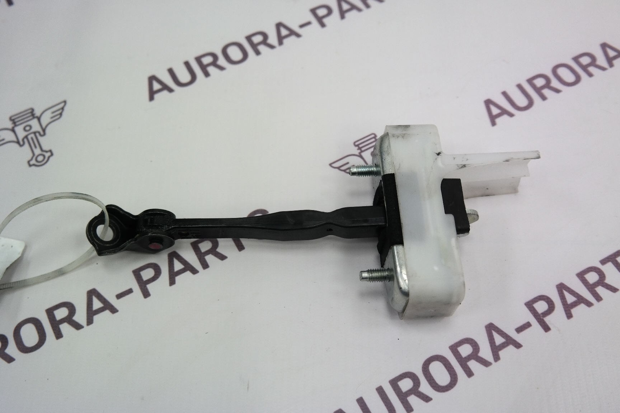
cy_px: 206
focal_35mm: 36
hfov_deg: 53.1
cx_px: 310
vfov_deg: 36.9
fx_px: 620
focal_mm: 24
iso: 200
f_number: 4
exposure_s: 1/80
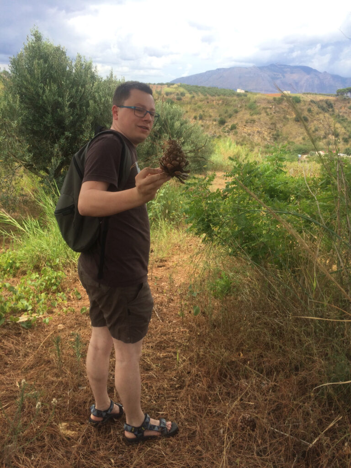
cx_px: 176
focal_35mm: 29
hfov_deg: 48.2
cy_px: 234
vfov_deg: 61.7
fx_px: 392
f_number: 2.2
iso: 32
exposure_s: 1/873
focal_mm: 4.15
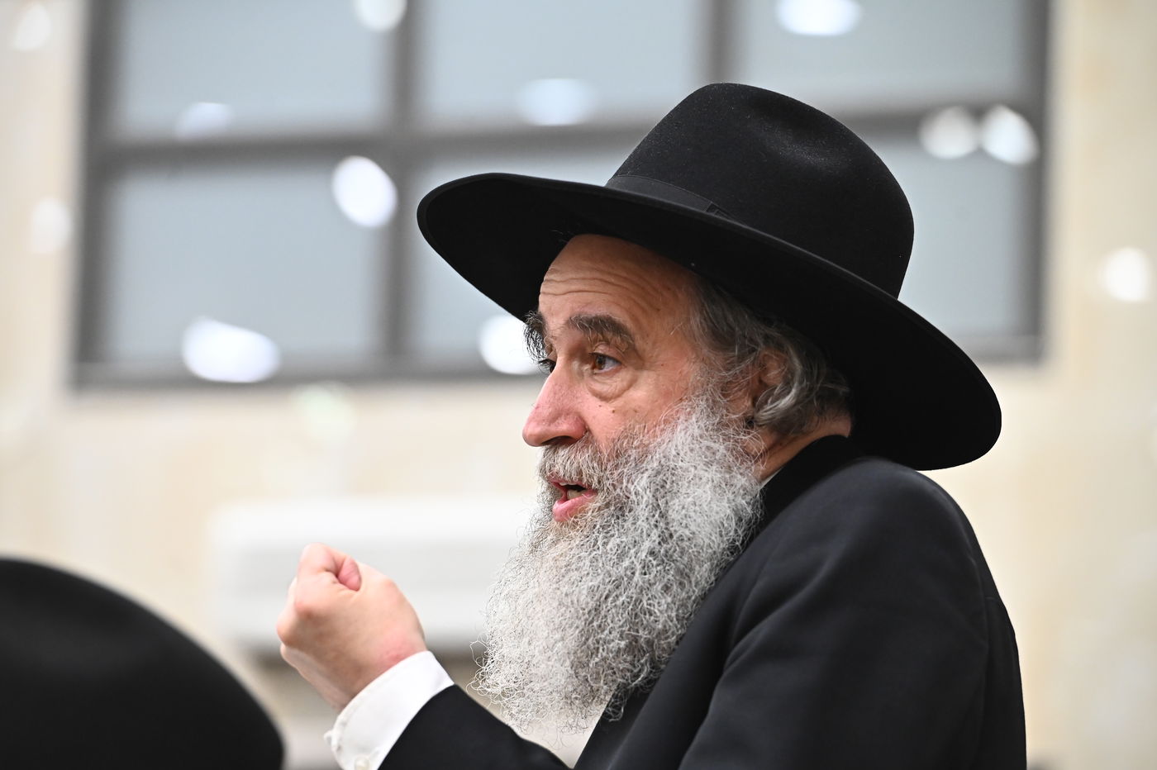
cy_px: 385
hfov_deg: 10.3
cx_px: 578
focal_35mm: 200
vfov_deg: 6.9
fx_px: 6424
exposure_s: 1/200
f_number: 5.6
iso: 3200
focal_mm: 200
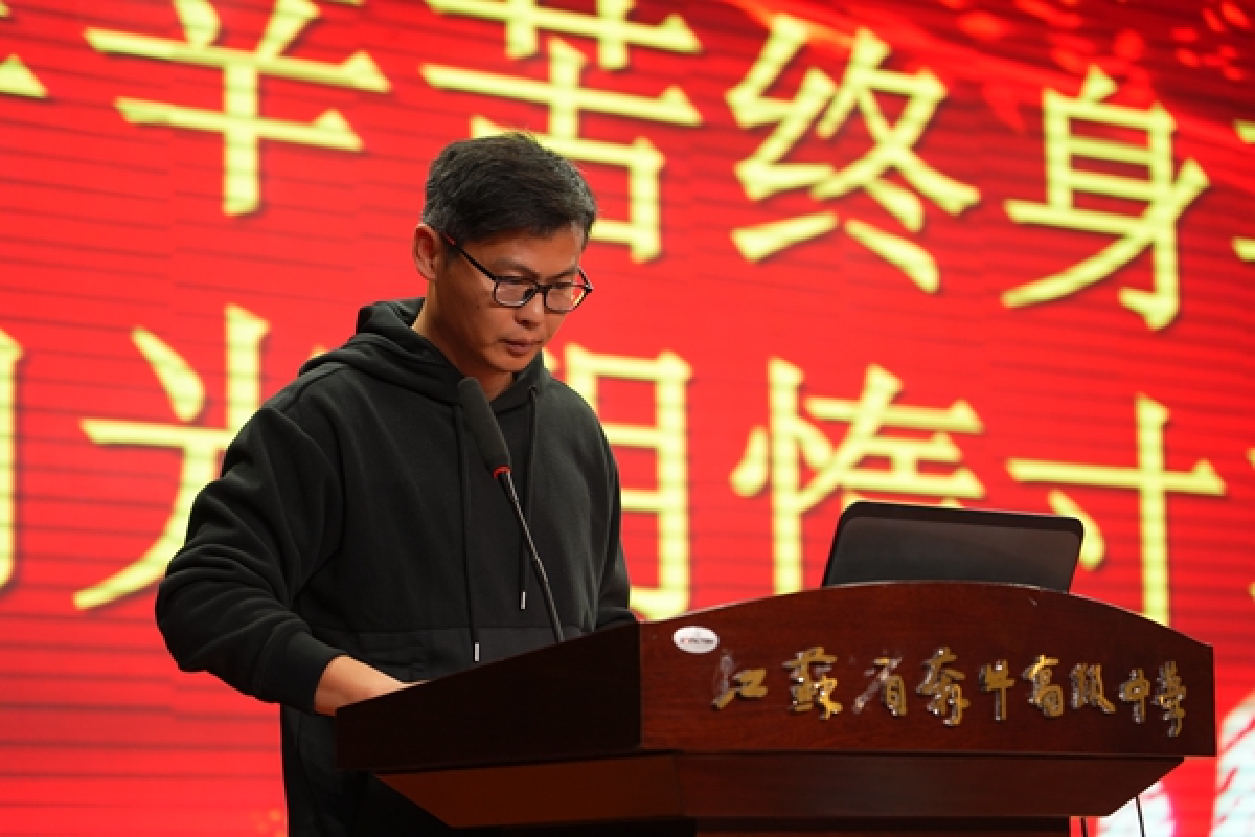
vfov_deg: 13.0
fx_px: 3660
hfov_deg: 19.5
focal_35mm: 105
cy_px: 418
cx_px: 628
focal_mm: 105
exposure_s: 1/100
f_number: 4
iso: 1000
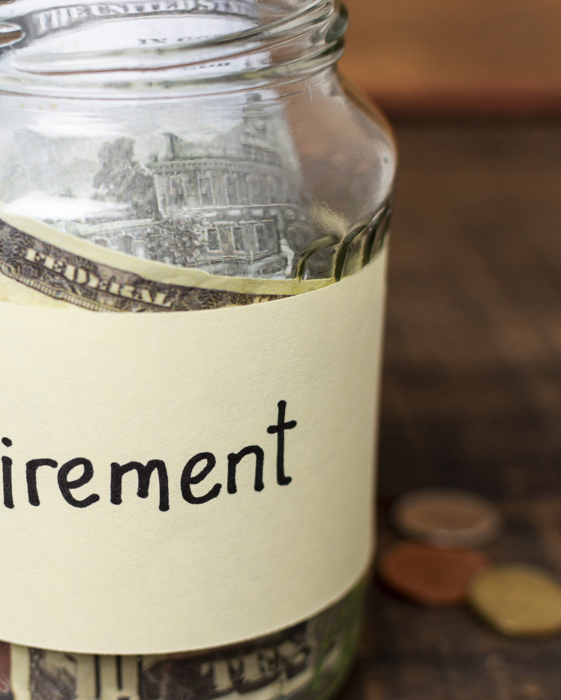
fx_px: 1550
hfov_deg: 20.3
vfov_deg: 25.5
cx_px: 117
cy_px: 351
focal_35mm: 75
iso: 100
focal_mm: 35
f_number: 3.5
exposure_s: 1/125
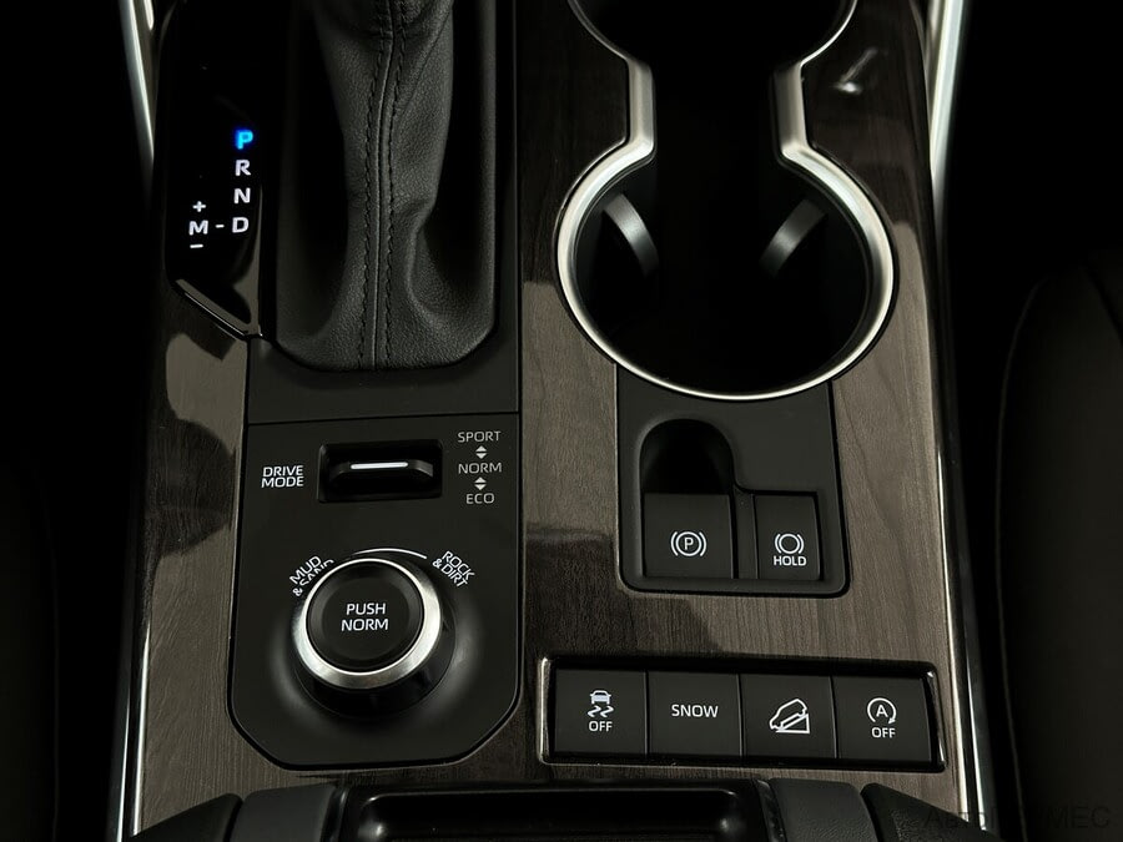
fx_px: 1557
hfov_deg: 39.7
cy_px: 421
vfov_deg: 30.3
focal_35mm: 48
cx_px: 562
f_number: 1.78
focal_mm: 6.86
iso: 200
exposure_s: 1/50
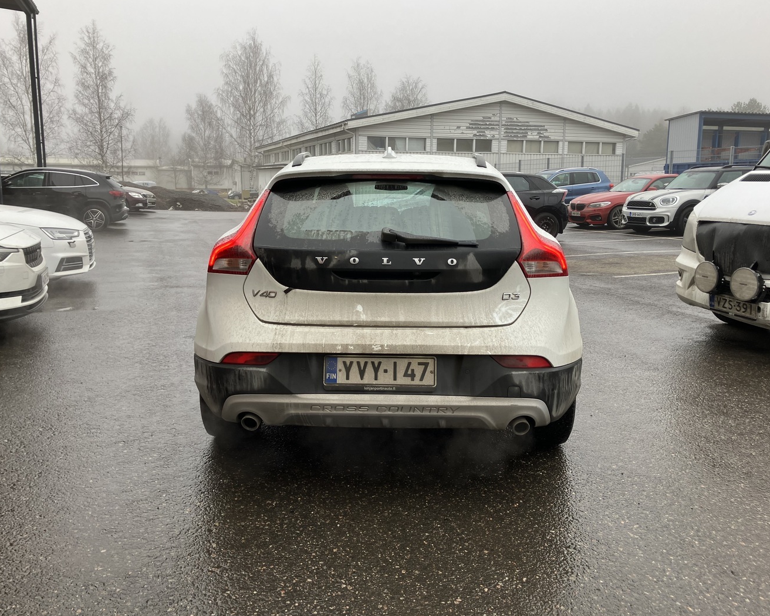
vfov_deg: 48.5
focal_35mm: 30
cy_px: 302
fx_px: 684
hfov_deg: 58.8
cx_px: 391
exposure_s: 1/102
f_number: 1.8
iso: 20
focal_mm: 3.99
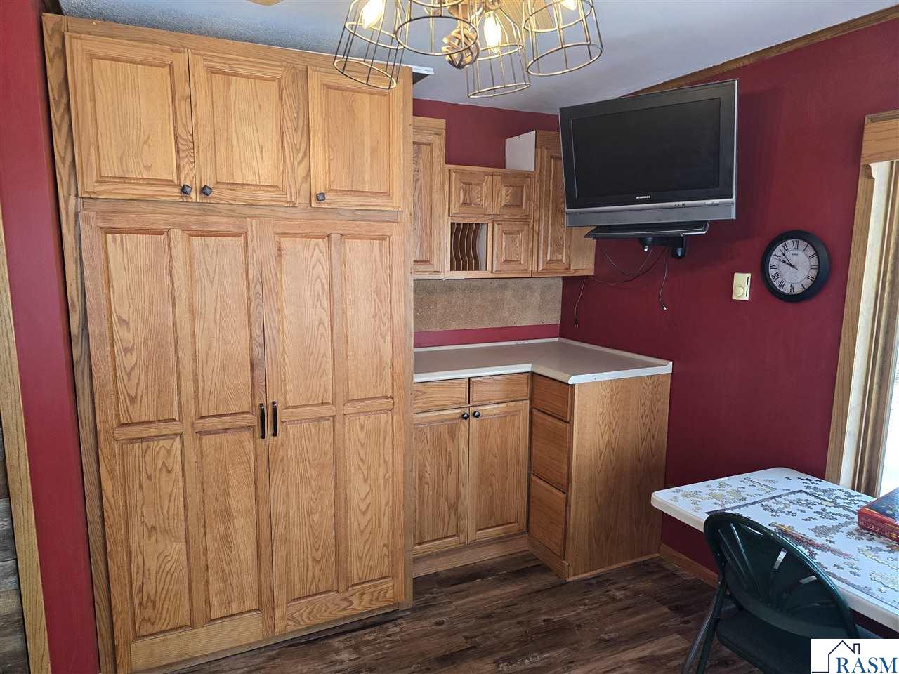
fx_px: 597
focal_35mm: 23
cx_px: 450
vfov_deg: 58.9
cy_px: 337
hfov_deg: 73.9
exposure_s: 1/120
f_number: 1.7
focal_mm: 6.3
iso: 250
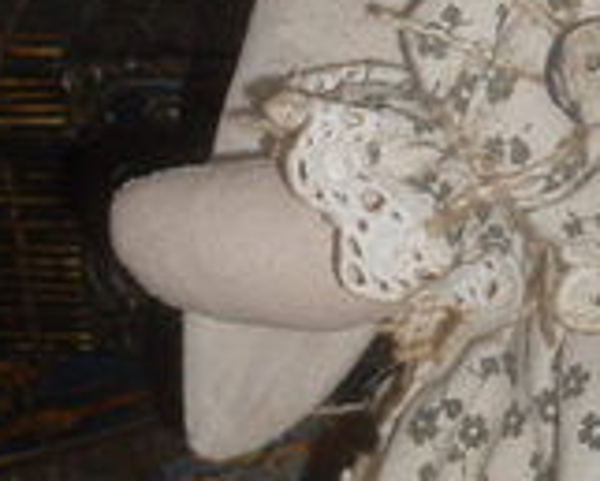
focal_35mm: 200
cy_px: 194
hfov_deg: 9.6
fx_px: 3554
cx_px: 661
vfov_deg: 7.7
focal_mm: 9.9
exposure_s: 1/45
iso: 100
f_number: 3.4
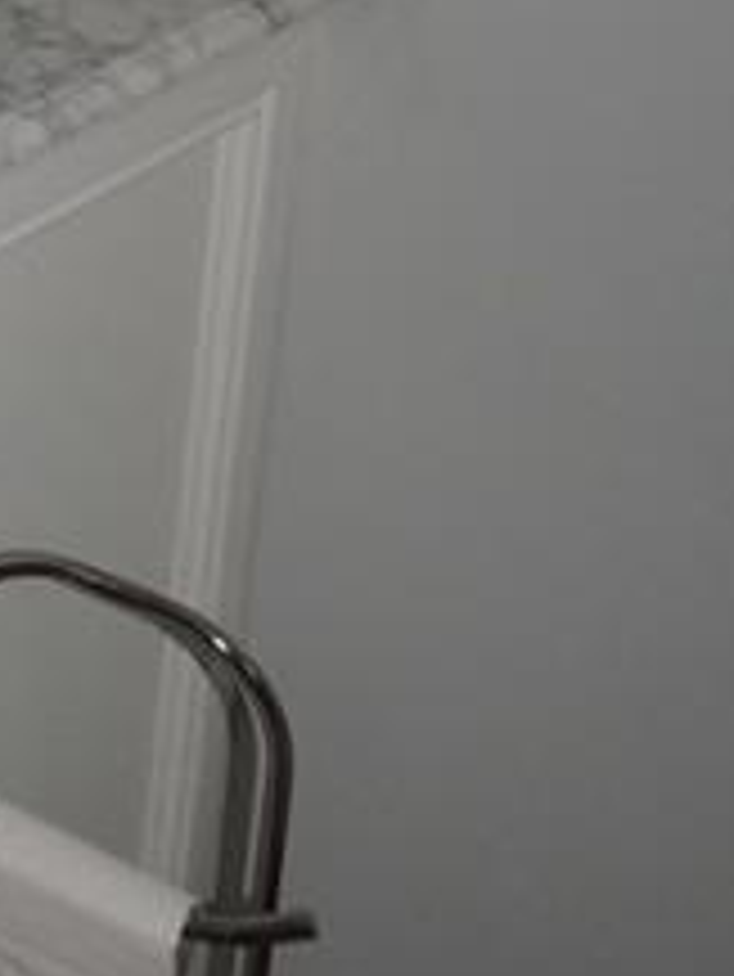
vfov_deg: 20.5
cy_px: -373
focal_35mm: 85
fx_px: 2401
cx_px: -531
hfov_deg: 15.3
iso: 200
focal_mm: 4.3
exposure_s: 1/30
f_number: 3
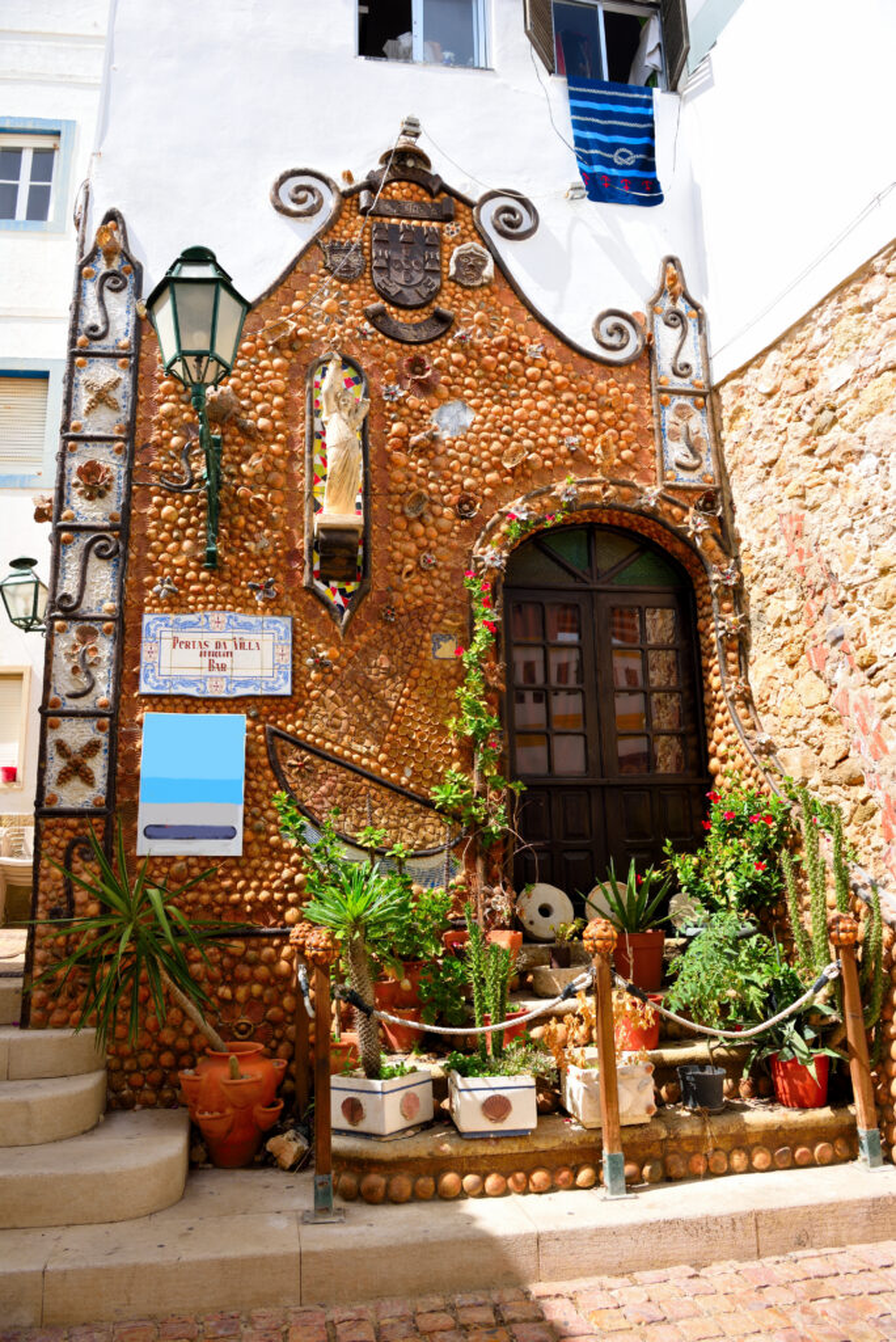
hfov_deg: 48.0
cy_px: 671
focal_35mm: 27
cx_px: 448
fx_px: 1007
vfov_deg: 67.4
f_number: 10
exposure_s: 1/125
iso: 100
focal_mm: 27
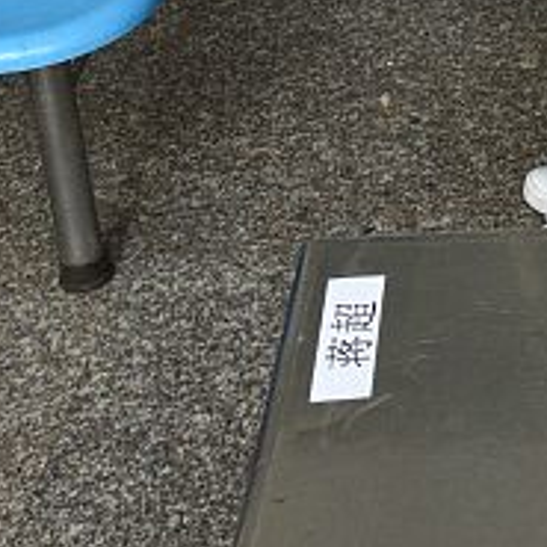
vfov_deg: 16.2
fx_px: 1681
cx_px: 733
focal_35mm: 94
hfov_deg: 17.2
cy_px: -371
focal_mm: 17
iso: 800
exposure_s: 1/125
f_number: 5.6
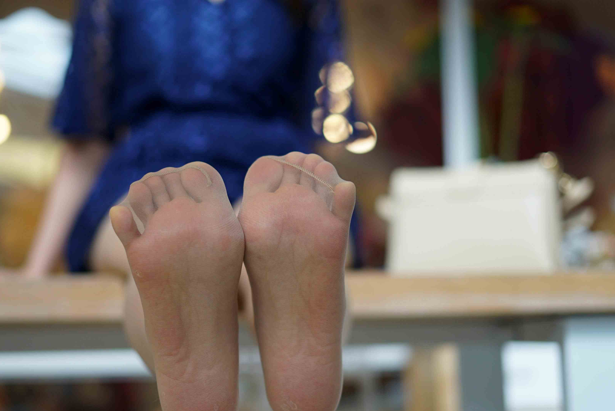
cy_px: 268
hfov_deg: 30.4
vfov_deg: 20.6
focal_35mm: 66
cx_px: 251
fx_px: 1128
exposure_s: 1/200
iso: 200
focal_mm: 50
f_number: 1.8
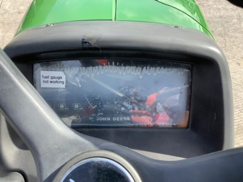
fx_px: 204
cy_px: 91
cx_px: 122
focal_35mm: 29
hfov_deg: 61.7
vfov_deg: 48.2
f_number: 1.8
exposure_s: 1/500
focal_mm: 3
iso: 16
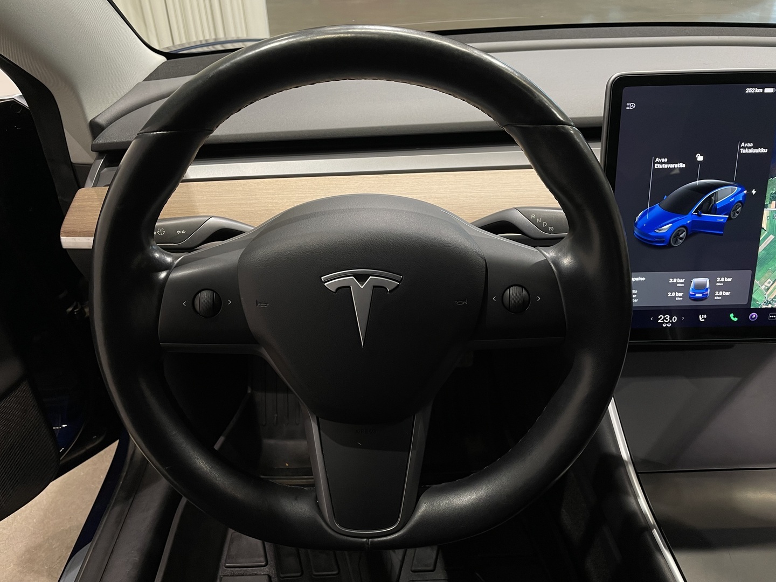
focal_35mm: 26
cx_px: 388
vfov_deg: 53.1
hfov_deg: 67.3
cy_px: 291
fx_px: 583
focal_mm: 4.2
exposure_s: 1/52
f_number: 1.6
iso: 64
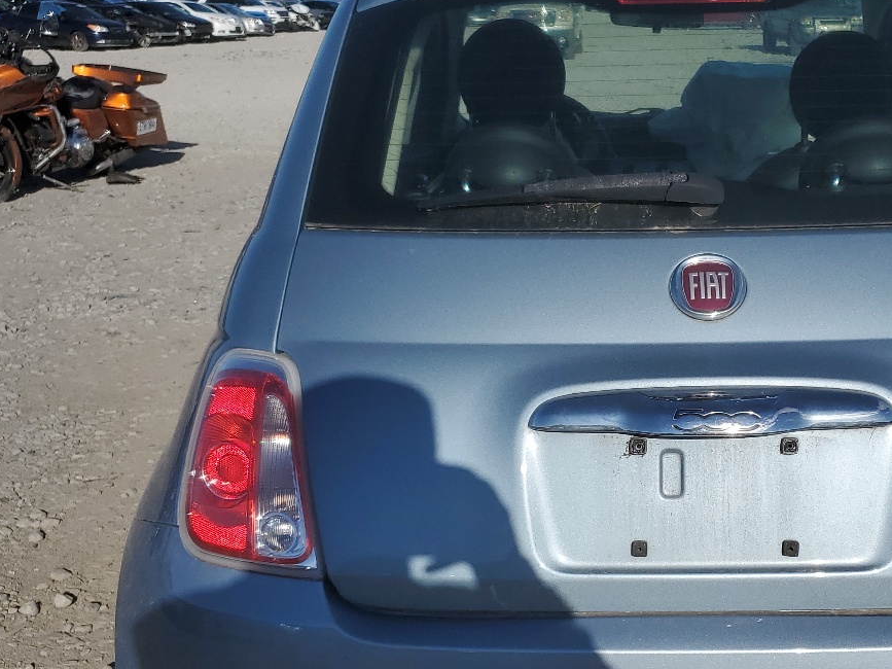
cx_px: 654
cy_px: 397
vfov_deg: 30.2
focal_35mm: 48
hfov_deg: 38.8
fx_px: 1237
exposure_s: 1/10000
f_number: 1.5
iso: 50
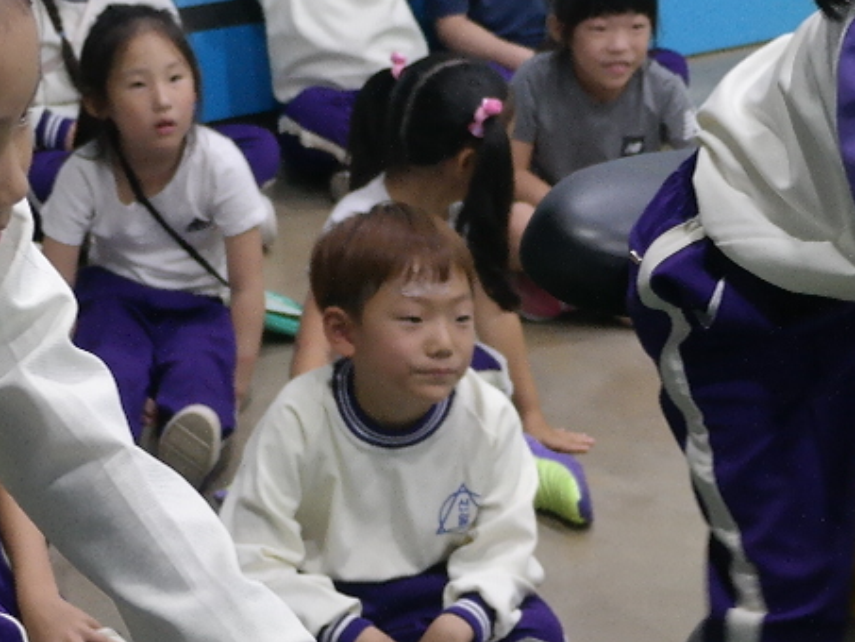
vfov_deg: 13.5
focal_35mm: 110
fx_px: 2718
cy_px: 274
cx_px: 391
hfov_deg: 17.9
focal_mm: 20
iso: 800
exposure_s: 1/40
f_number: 3.5
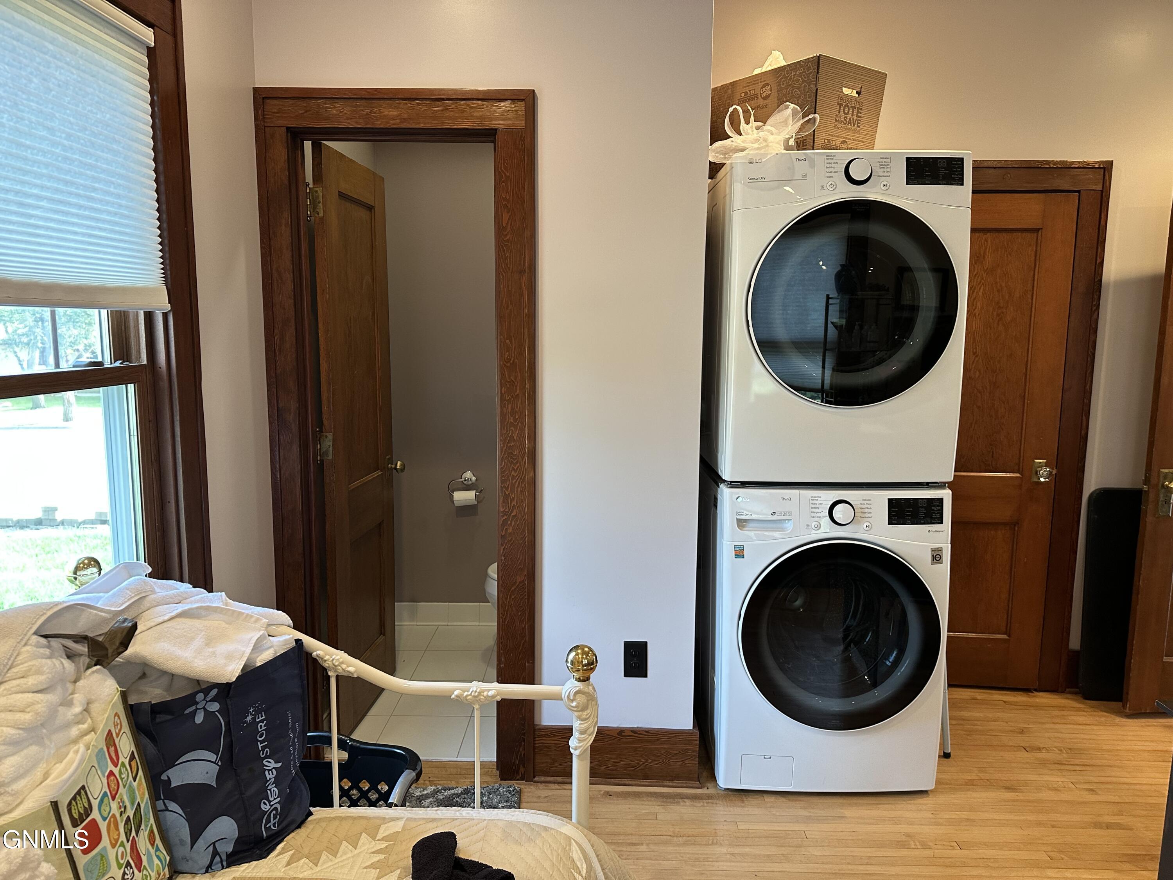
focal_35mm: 24
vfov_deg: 56.8
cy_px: 440
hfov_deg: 71.6
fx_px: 813
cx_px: 586
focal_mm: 6.86
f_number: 1.78
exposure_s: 1/60
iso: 200
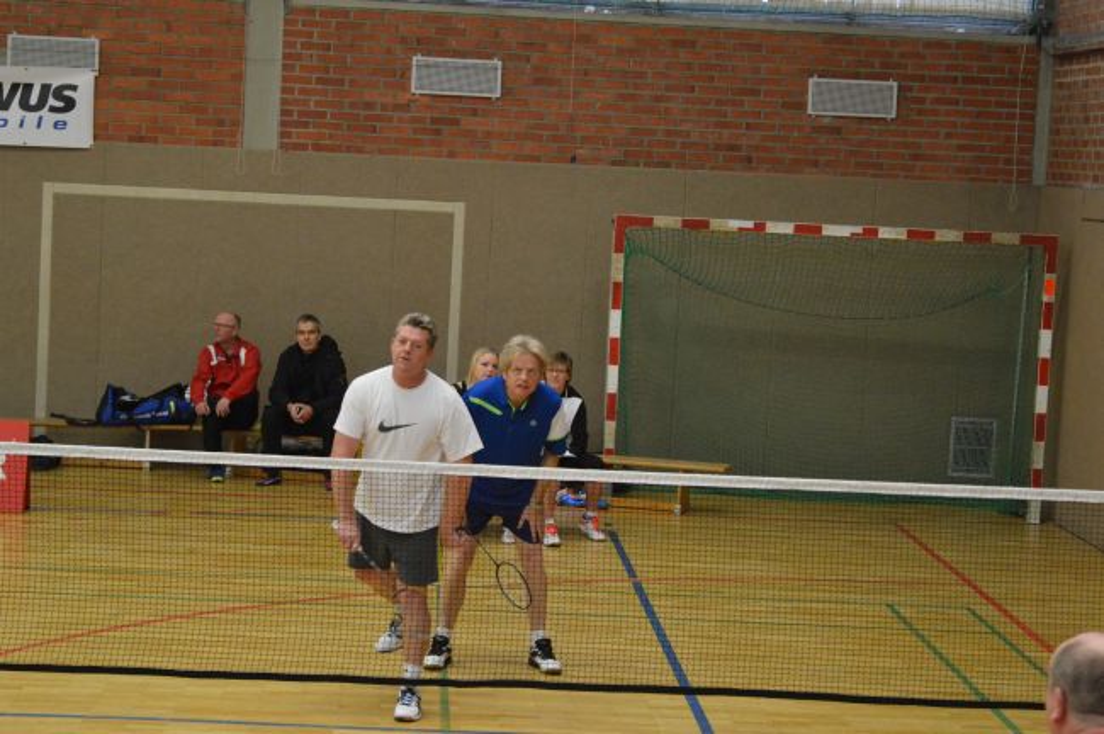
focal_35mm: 82
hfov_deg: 24.6
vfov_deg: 16.5
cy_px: 367
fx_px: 2527
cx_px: 552
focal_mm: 55
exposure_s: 1/80
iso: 3200
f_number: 5.6
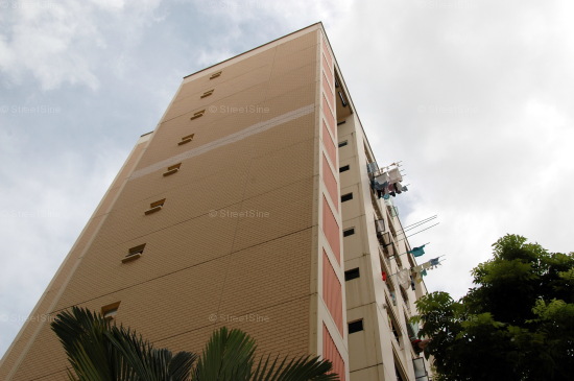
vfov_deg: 34.1
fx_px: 621
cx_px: 287
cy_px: 190
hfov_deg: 49.6
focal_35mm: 39
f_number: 10
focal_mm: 26
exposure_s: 1/500
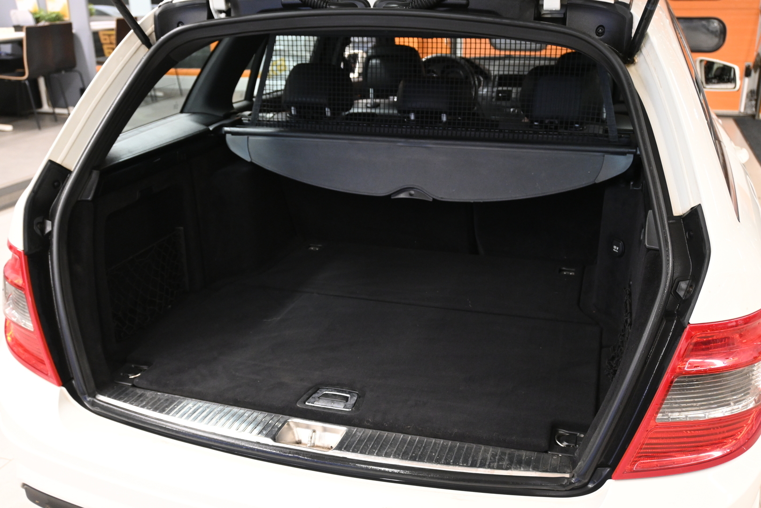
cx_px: 380
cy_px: 254
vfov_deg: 38.4
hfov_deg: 55.1
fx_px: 729
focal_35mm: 34
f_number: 4.2
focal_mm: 23
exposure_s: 1/40
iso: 1600
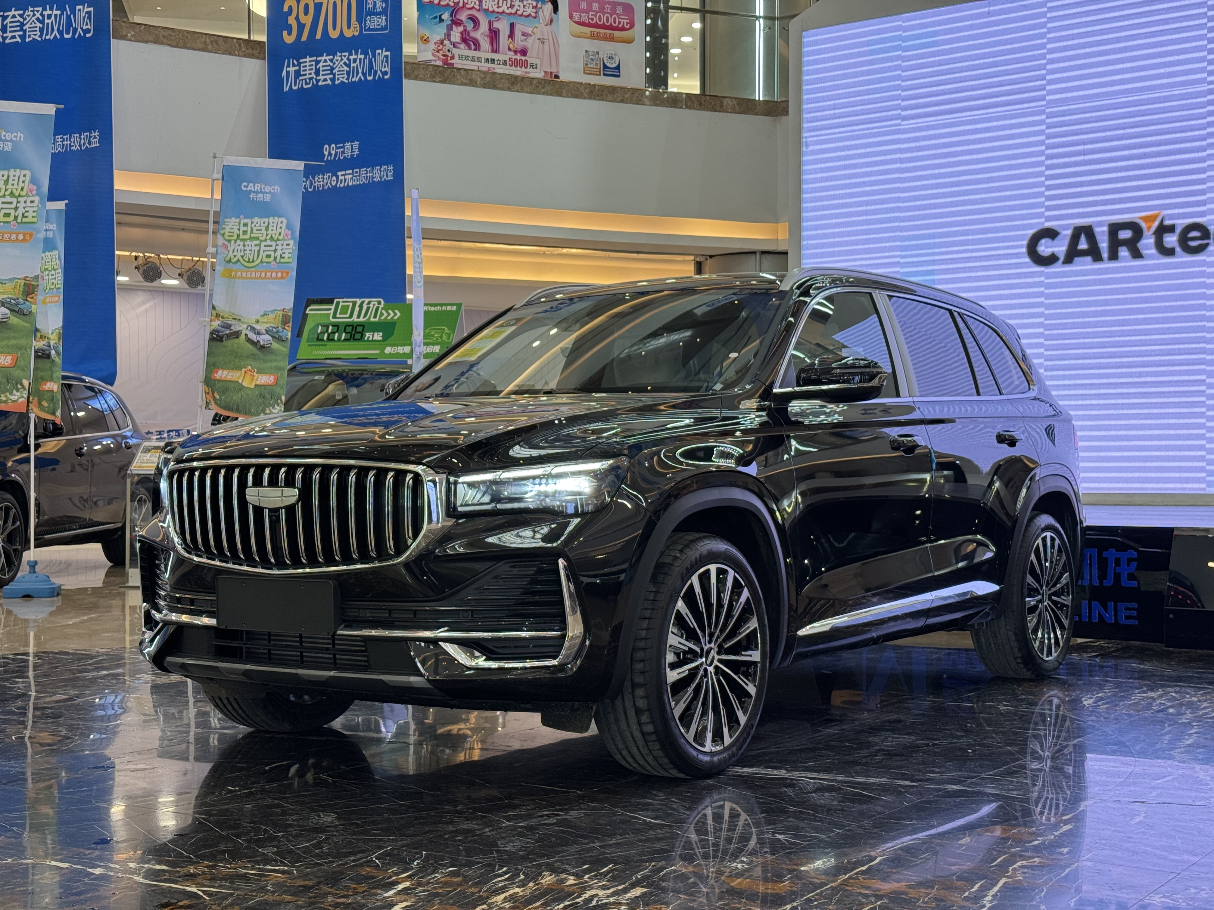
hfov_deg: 39.7
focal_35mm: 48
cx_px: 607
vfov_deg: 30.3
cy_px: 455
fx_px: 1683
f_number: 1.78
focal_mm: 6.76
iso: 50
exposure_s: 1/62
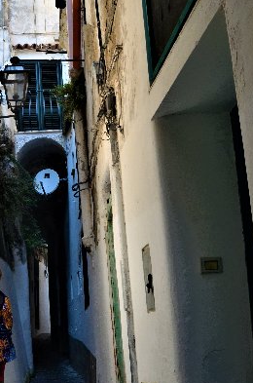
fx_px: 583
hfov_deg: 23.8
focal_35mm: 55
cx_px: 23
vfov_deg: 36.0
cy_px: 256
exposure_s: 1/60
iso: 360
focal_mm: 18
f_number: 10
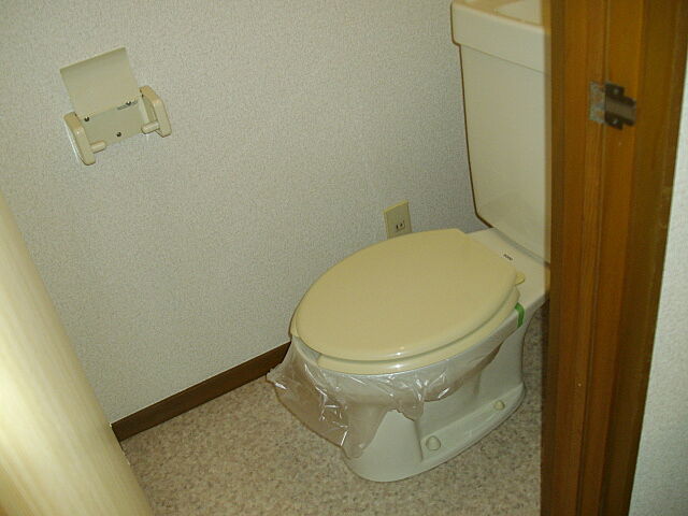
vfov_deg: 39.7
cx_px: 344
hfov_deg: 51.4
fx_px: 716
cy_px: 258
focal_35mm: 36
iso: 160
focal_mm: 6
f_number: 2.7
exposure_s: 1/50
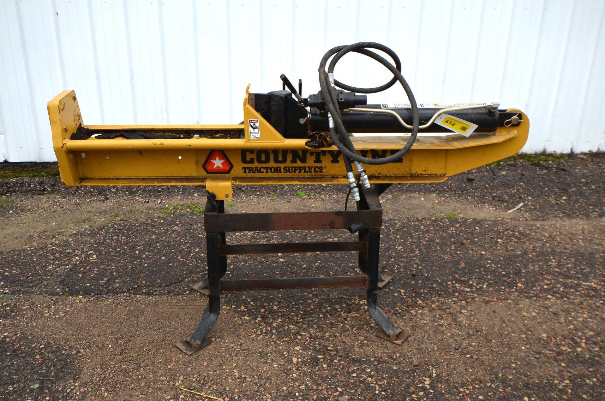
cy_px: 200
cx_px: 302
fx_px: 604
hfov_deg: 53.2
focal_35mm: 36
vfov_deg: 36.7
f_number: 8
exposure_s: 1/250
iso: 200
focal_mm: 24
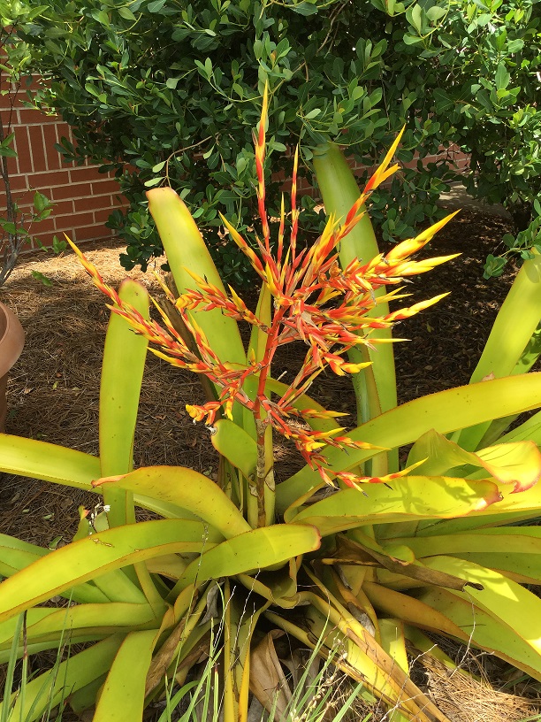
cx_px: 270
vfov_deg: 58.4
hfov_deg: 45.4
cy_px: 361
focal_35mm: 31
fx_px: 646
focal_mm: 3.3
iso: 25
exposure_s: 1/345
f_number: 2.4
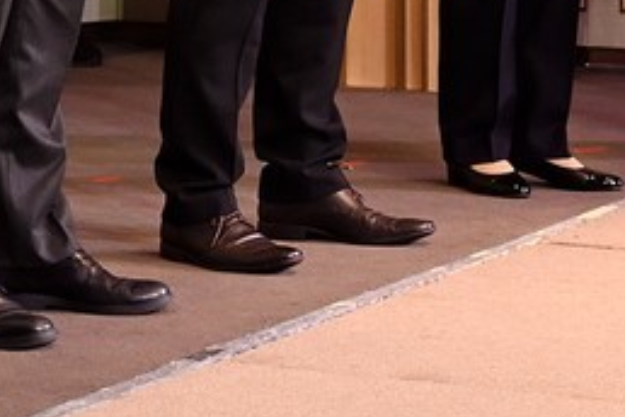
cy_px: -593
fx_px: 3871
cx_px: -148
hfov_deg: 9.1
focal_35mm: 223
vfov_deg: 5.9
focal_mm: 30
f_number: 4.8
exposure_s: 1/60
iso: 800
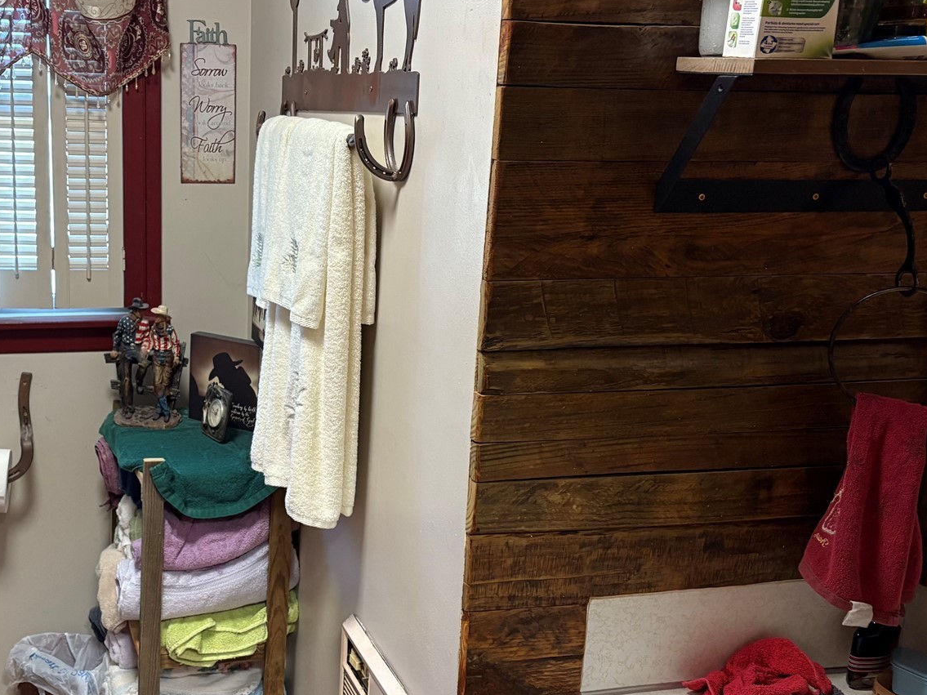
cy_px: 369
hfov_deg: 42.0
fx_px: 1178
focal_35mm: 44
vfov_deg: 32.9
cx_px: 265
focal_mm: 5.96
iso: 250
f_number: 1.6
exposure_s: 1/60
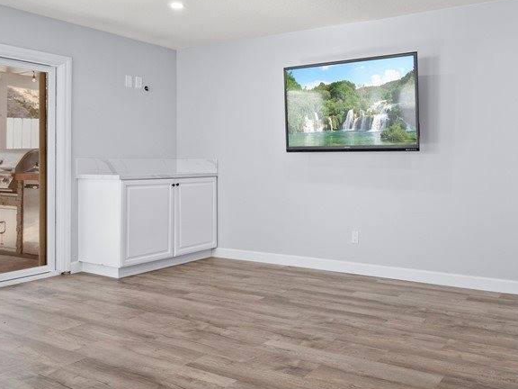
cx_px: 326
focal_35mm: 32
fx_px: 479
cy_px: 176
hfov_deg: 56.1
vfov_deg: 44.1
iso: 200
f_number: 8
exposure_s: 1/3
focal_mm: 9
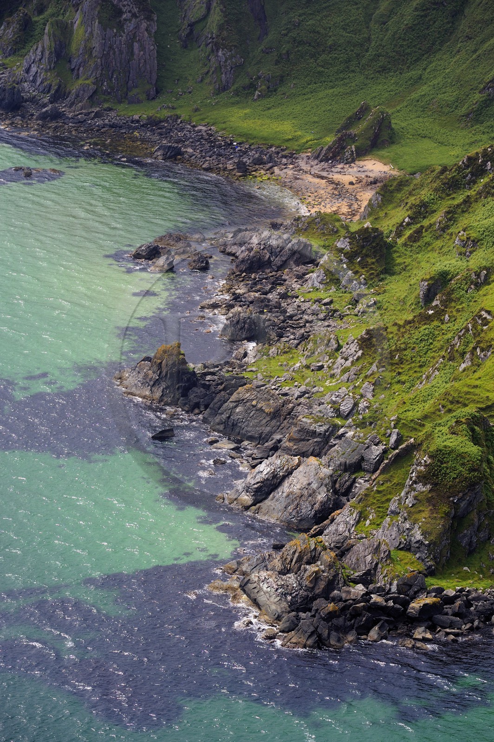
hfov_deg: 8.3
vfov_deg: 12.5
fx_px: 3402
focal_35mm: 165
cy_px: 371
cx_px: 247
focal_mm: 165
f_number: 6.3
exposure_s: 1/800
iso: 400
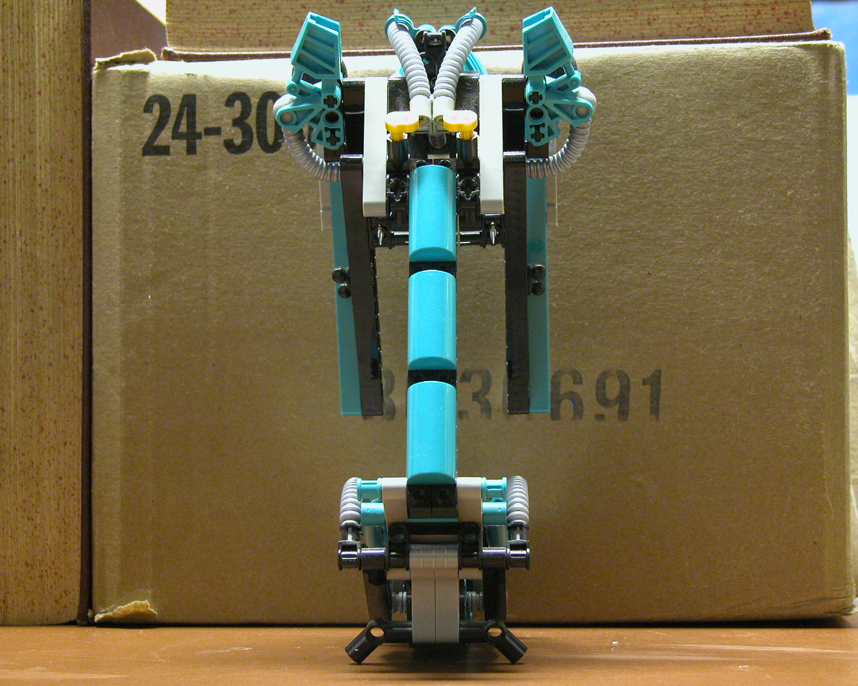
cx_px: 428
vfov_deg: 18.9
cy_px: 345
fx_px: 2057
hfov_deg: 23.6
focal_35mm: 81
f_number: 3.4
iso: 369
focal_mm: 19.9
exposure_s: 1/4.9
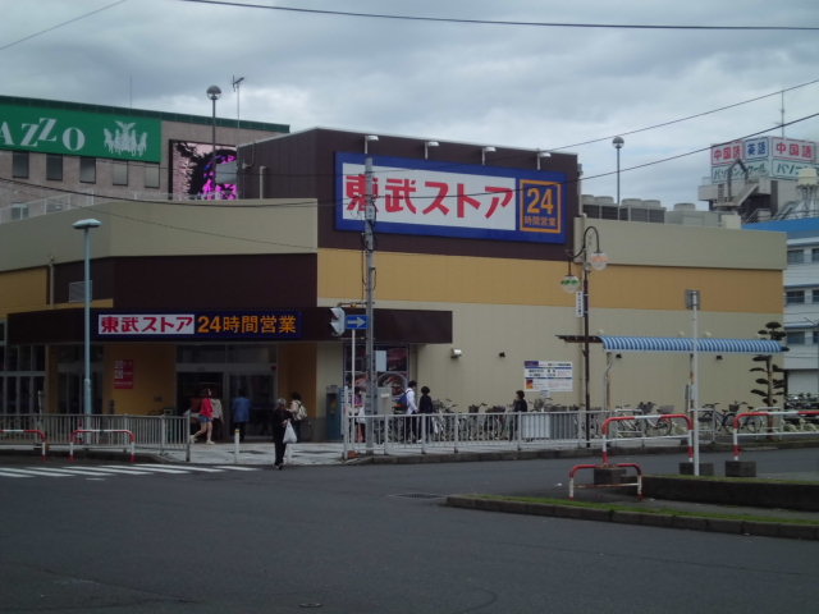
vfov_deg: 20.2
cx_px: 410
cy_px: 307
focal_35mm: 73
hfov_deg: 26.7
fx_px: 1727
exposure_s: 1/800
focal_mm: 13
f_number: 4.4
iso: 64
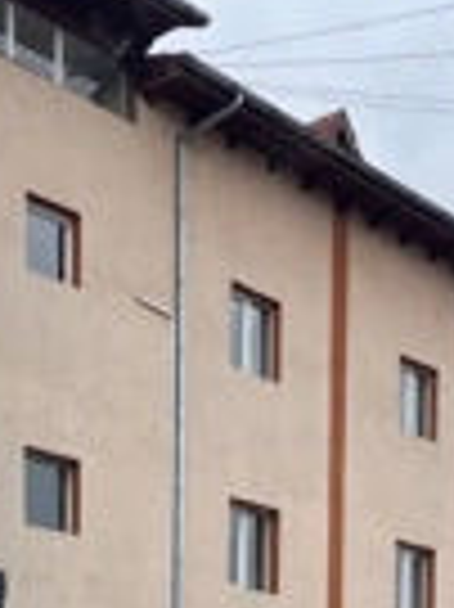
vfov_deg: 22.2
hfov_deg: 19.0
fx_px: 1349
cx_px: 139
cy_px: 833
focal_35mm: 77
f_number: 1.6
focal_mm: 4.2
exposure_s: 1/903
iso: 32
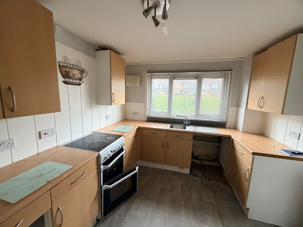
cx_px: 152
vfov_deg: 85.7
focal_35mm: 14
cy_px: 114
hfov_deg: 102.1
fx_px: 123
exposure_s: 1/60
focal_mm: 2.22
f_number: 2.2
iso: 640
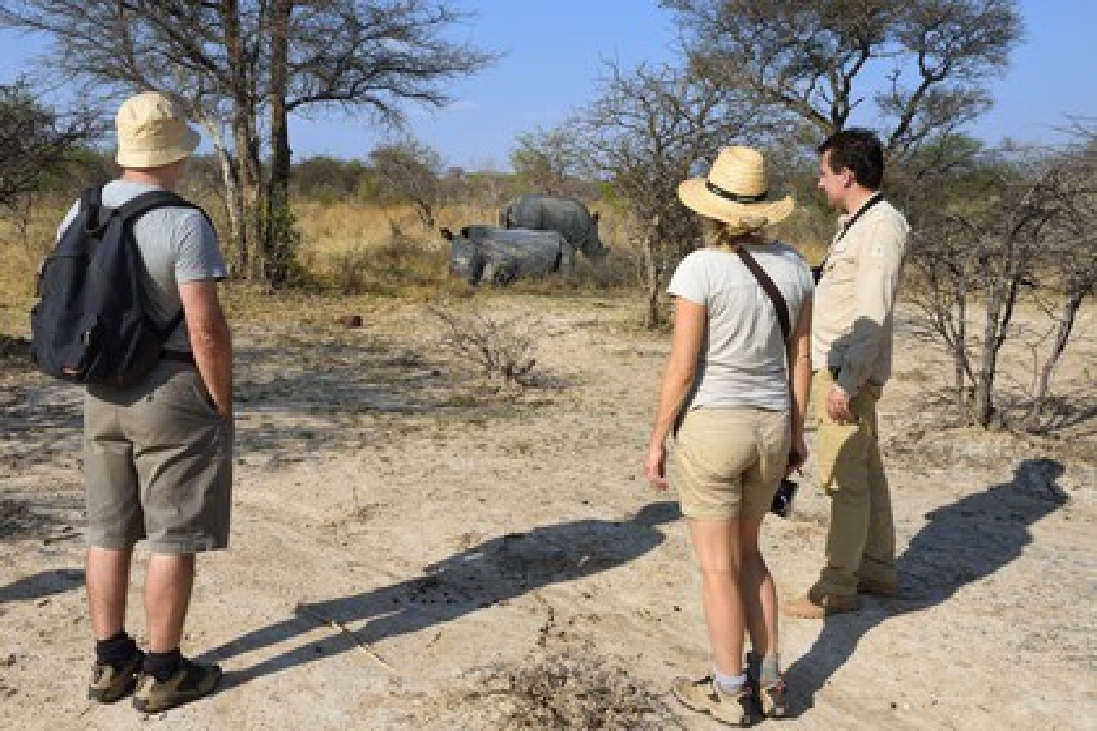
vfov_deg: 41.1
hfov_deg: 58.7
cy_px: 366
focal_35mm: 32
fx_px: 975
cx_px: 548
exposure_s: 1/250
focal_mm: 32
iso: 200
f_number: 13
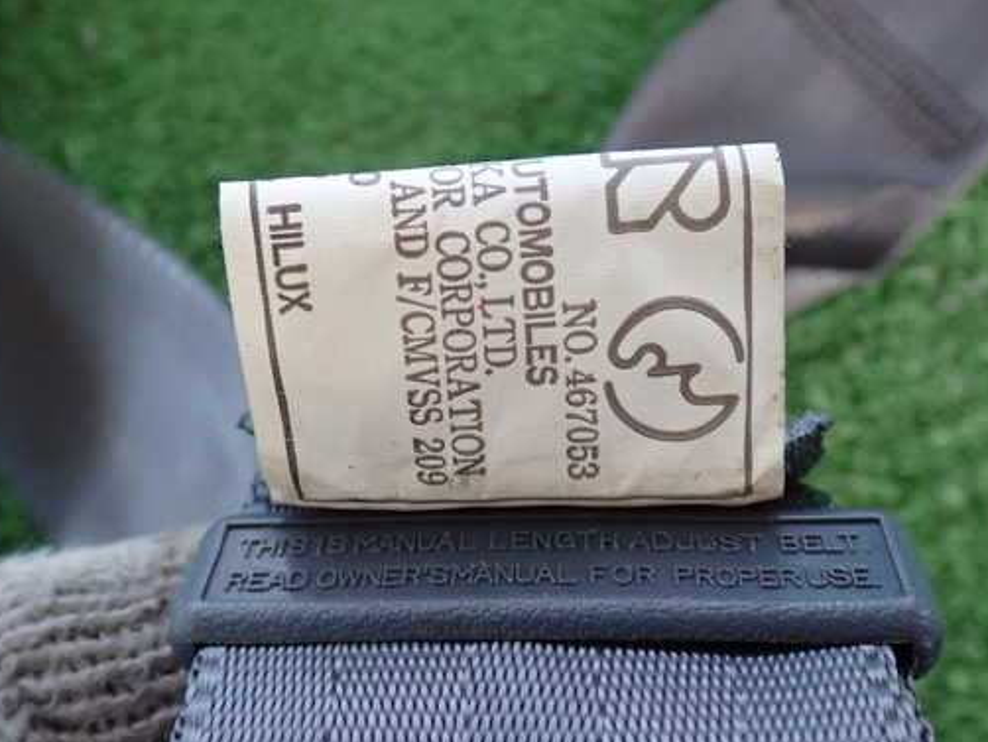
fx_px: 1228
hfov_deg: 43.8
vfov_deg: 33.6
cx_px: 466
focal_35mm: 43
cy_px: 376
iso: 640
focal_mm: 6.37
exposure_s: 1/40
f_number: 2.5
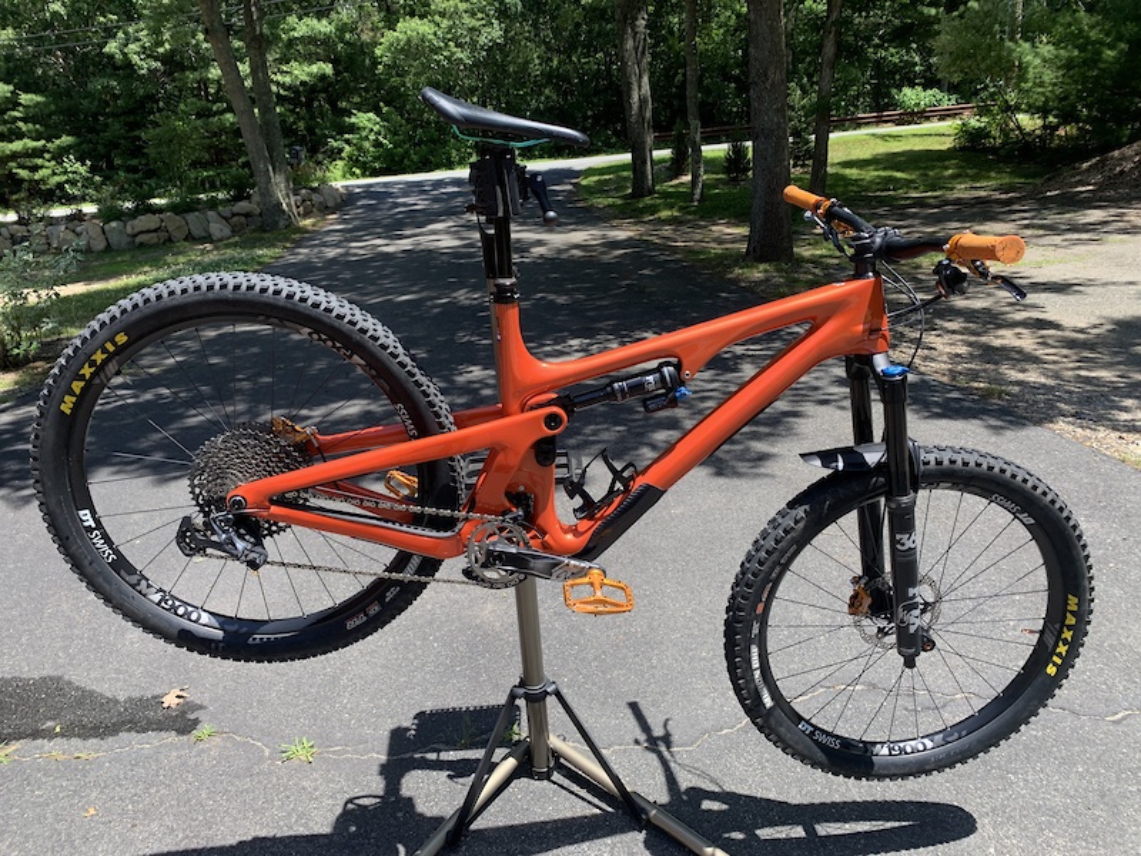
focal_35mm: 26
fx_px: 857
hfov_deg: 67.3
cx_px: 570
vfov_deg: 53.1
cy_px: 428
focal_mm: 4.25
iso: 25
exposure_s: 1/696
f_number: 1.8
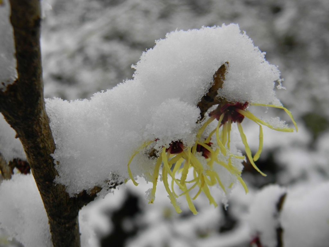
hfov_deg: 38.2
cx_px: 164
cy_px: 124
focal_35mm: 50
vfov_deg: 29.1
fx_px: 475
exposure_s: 1/106
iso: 80
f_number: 4.3
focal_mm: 12.2
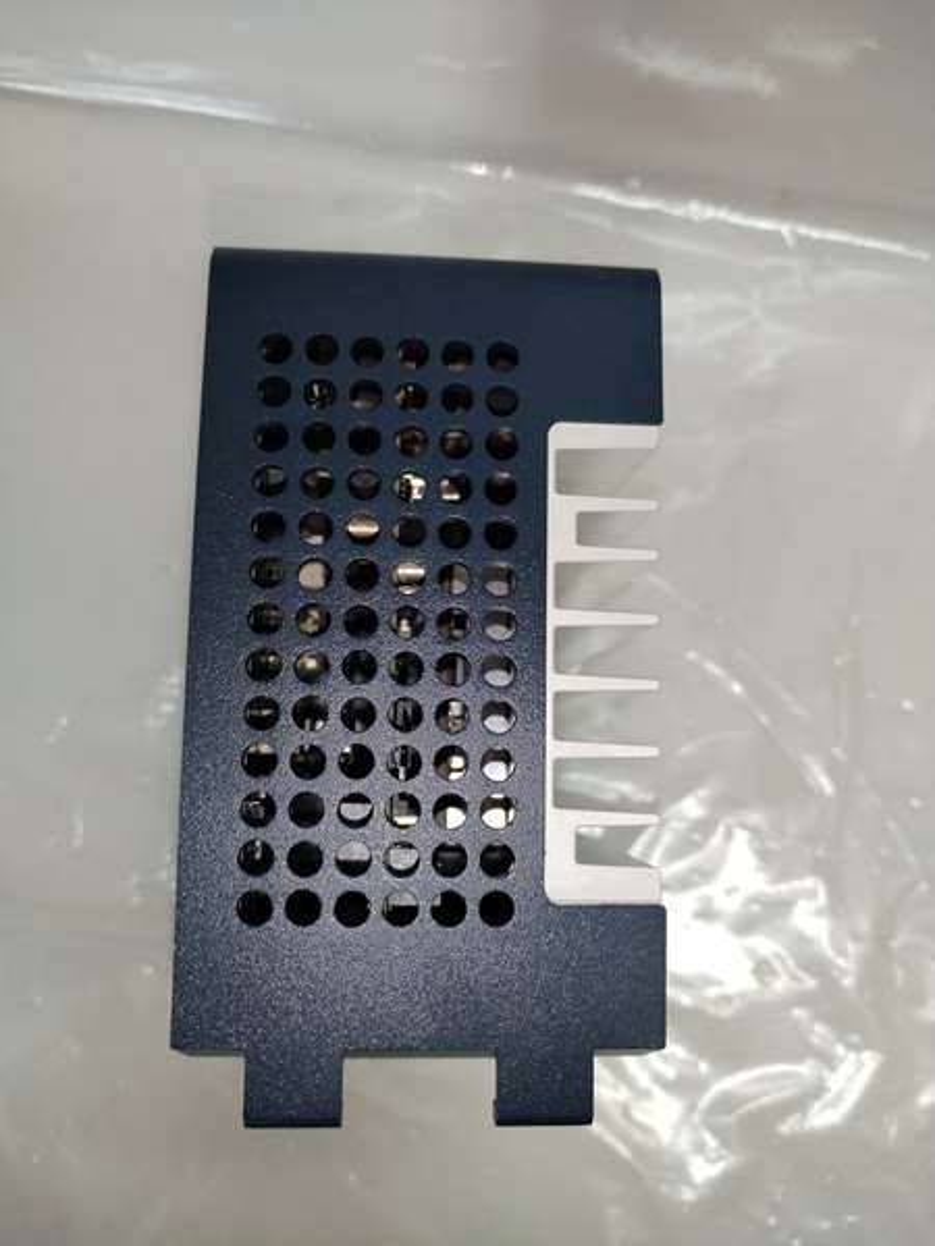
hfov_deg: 53.1
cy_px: 623
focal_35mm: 26
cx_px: 468
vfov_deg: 67.3
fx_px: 936
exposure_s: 1/50
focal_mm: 4.75
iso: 150
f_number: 1.8
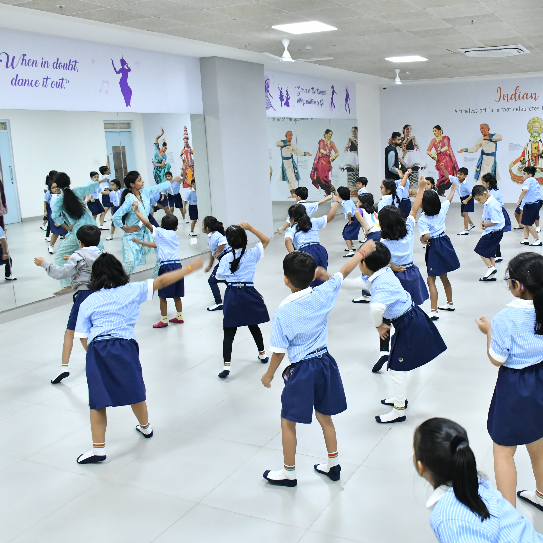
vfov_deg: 47.2
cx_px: 358
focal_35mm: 35
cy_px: 269
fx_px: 621
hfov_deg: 46.5
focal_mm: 18
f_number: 5.6
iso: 2500
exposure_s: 1/125
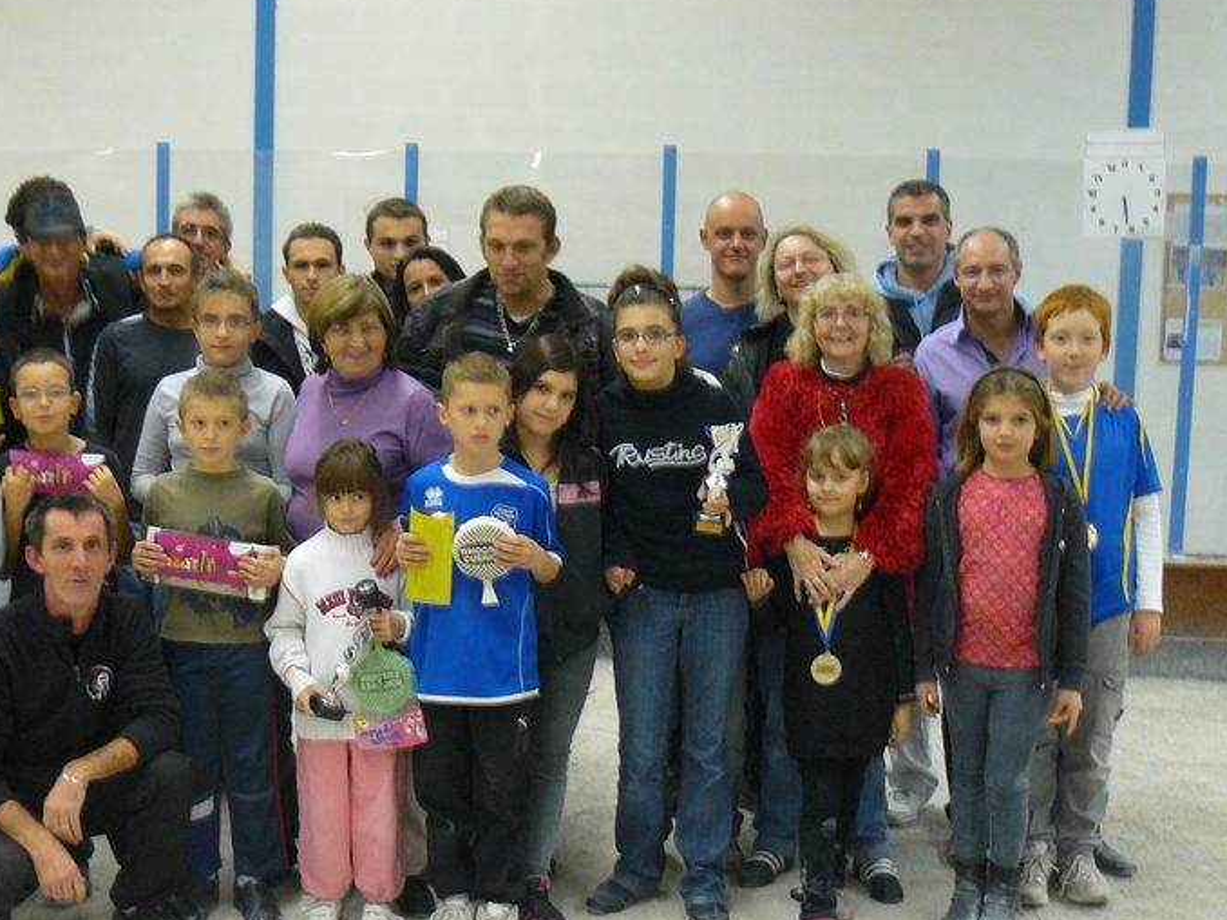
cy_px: 509
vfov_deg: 28.5
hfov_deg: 36.9
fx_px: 1807
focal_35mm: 51
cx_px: 366
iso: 200
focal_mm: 6
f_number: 2.8
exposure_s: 1/13
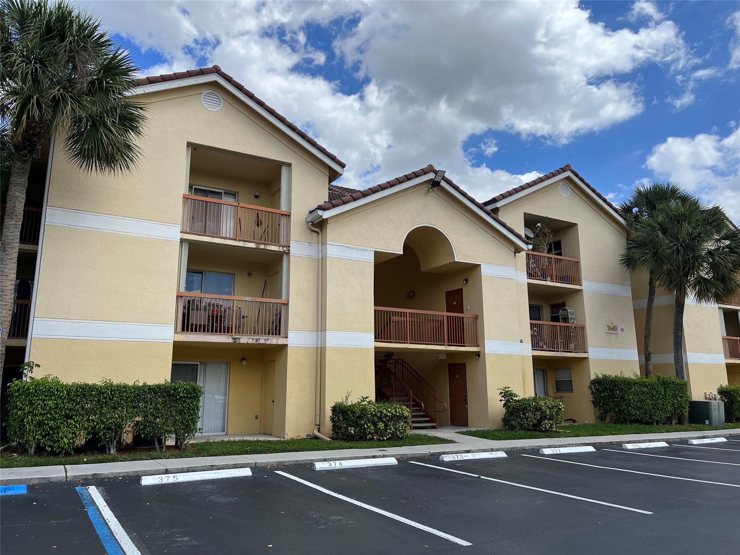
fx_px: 556
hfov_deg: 67.3
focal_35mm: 26
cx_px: 370
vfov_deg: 53.1
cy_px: 278
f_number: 1.6
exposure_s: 1/3311
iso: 50
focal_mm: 5.1
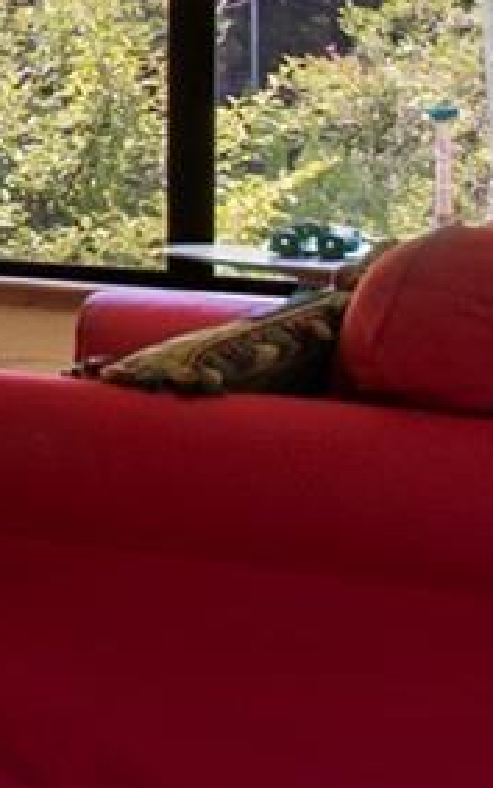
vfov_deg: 19.6
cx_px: -1888
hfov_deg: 6.6
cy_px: 8
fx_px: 2213
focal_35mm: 103
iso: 400
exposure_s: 1/6
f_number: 10
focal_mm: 14
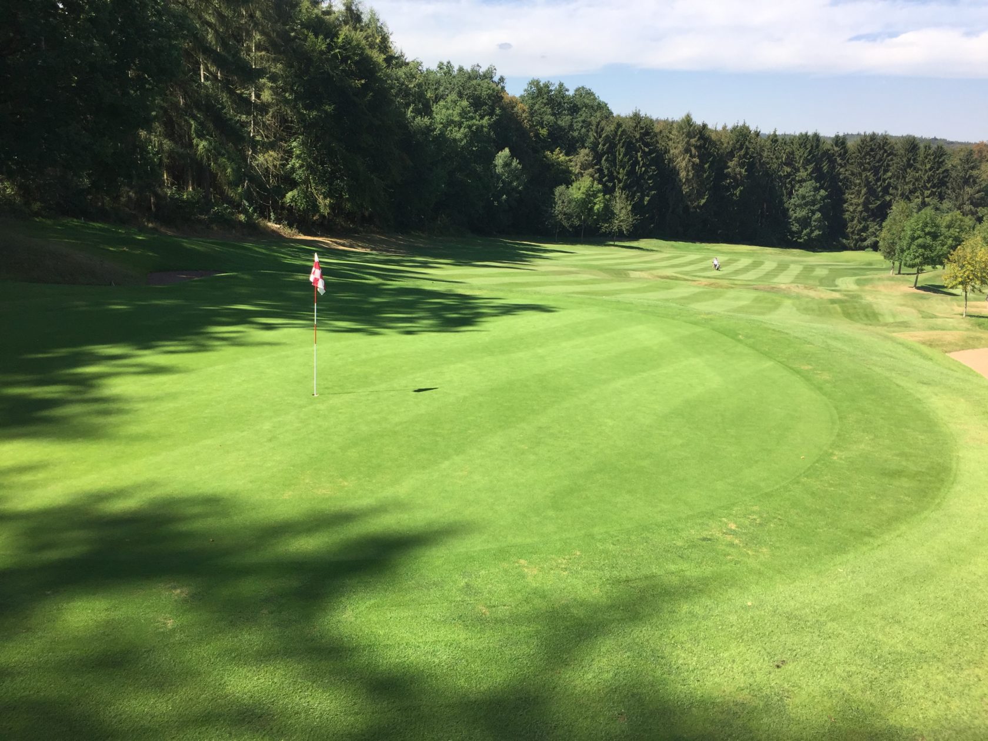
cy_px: 370
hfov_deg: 61.7
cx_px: 494
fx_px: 828
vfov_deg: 48.2
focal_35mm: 29
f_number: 2.2
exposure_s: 1/1163
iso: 32
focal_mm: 4.15
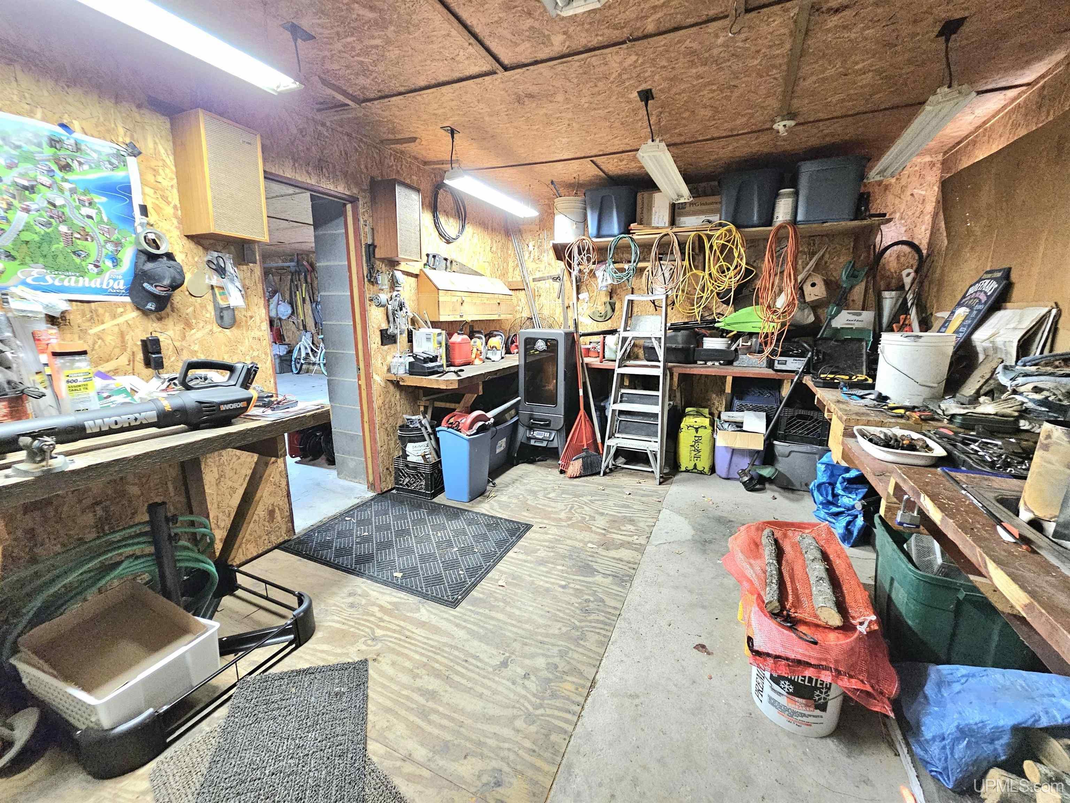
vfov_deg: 89.9
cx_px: 535
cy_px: 402
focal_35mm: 13
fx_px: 402
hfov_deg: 106.2
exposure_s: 1/30
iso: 500
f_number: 2.2
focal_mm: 2.2
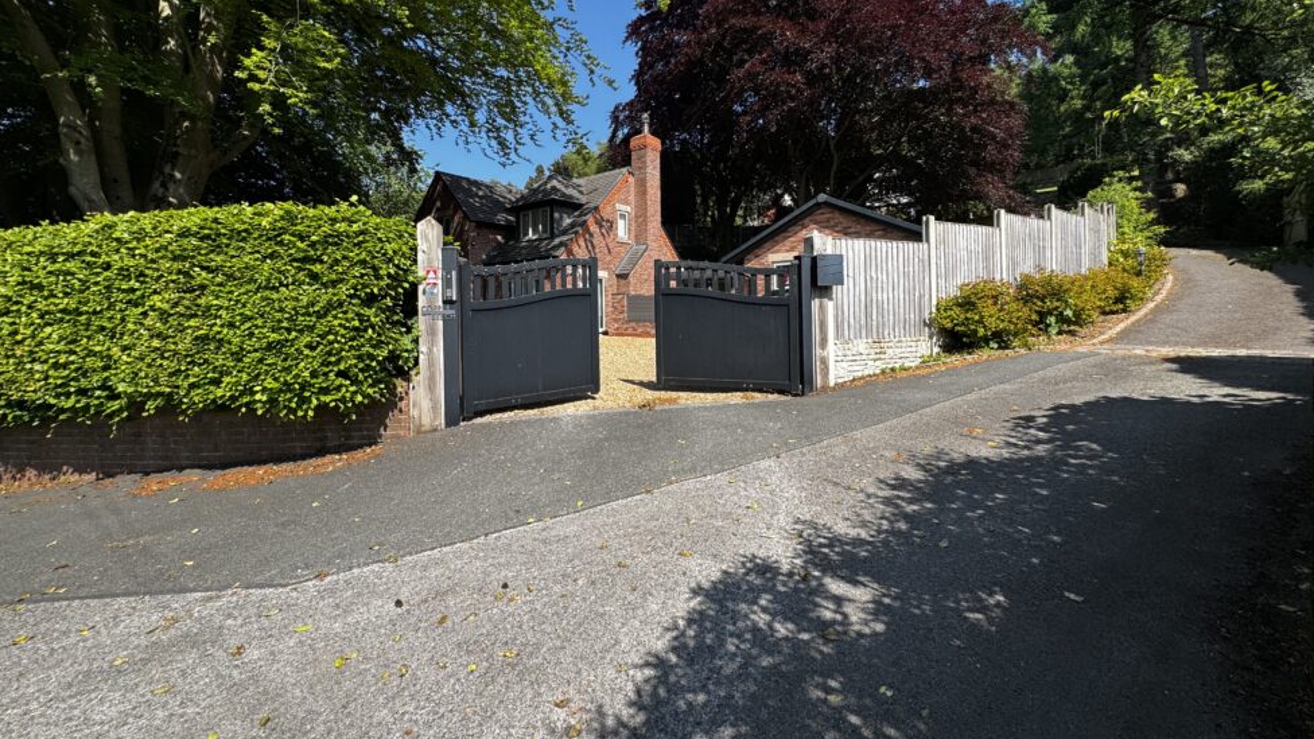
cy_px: 312
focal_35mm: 16
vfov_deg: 66.7
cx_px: 635
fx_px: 557
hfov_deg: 99.3
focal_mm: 2.22
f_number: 2.2
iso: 40
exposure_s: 1/1143
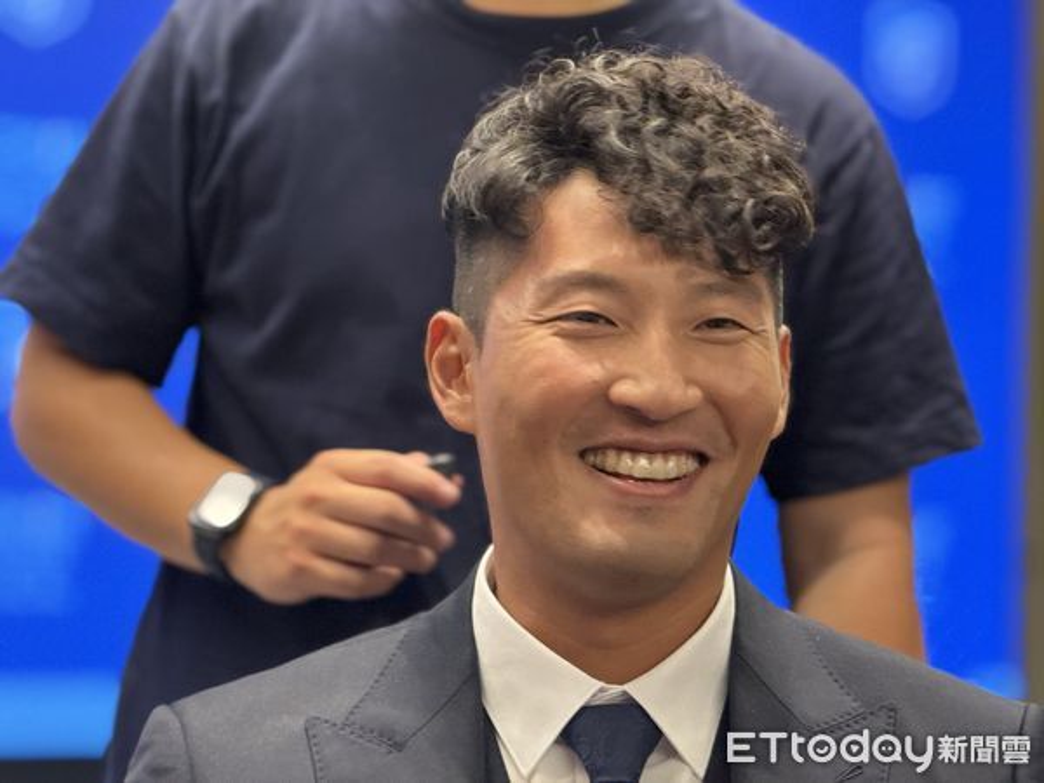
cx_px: 522
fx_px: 3619
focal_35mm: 120
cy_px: 392
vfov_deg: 12.3
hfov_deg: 16.4
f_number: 2.8
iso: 800
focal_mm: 15.66
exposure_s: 1/40
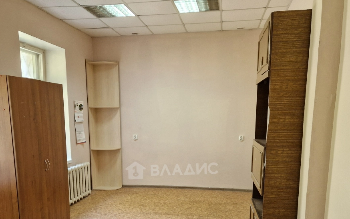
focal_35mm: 35
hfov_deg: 55.3
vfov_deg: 35.3
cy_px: 169
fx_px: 334
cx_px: 172
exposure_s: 1/100
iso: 250
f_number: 1.8
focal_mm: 5.4
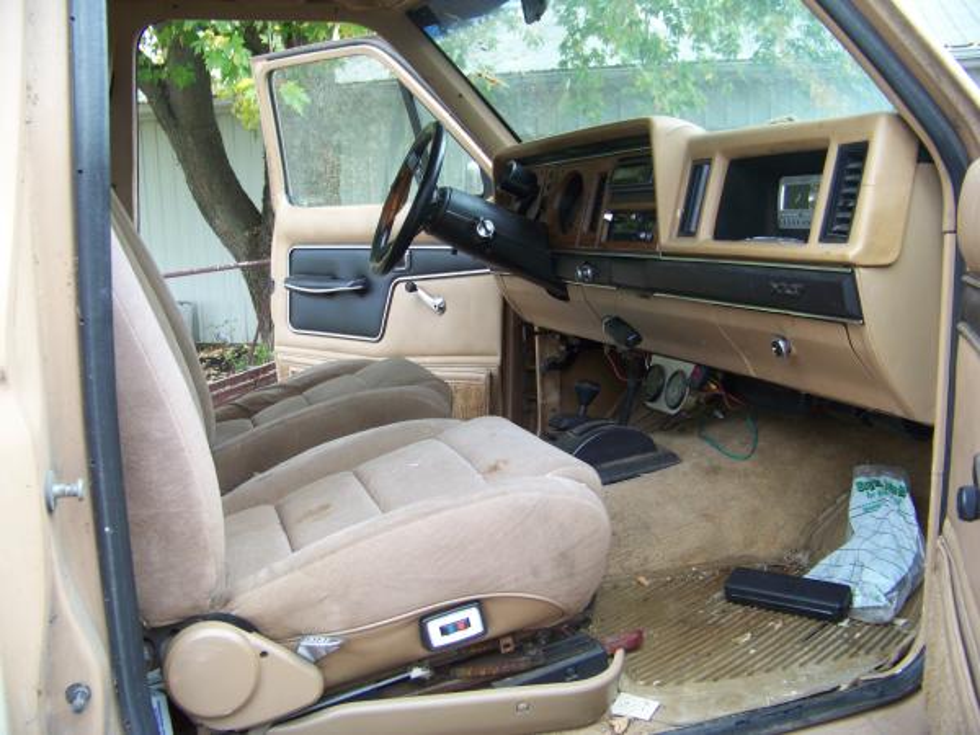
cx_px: 490
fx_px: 1019
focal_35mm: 36
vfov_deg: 39.7
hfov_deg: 51.4
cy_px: 368
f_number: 2.8
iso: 62
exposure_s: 1/30
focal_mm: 5.85
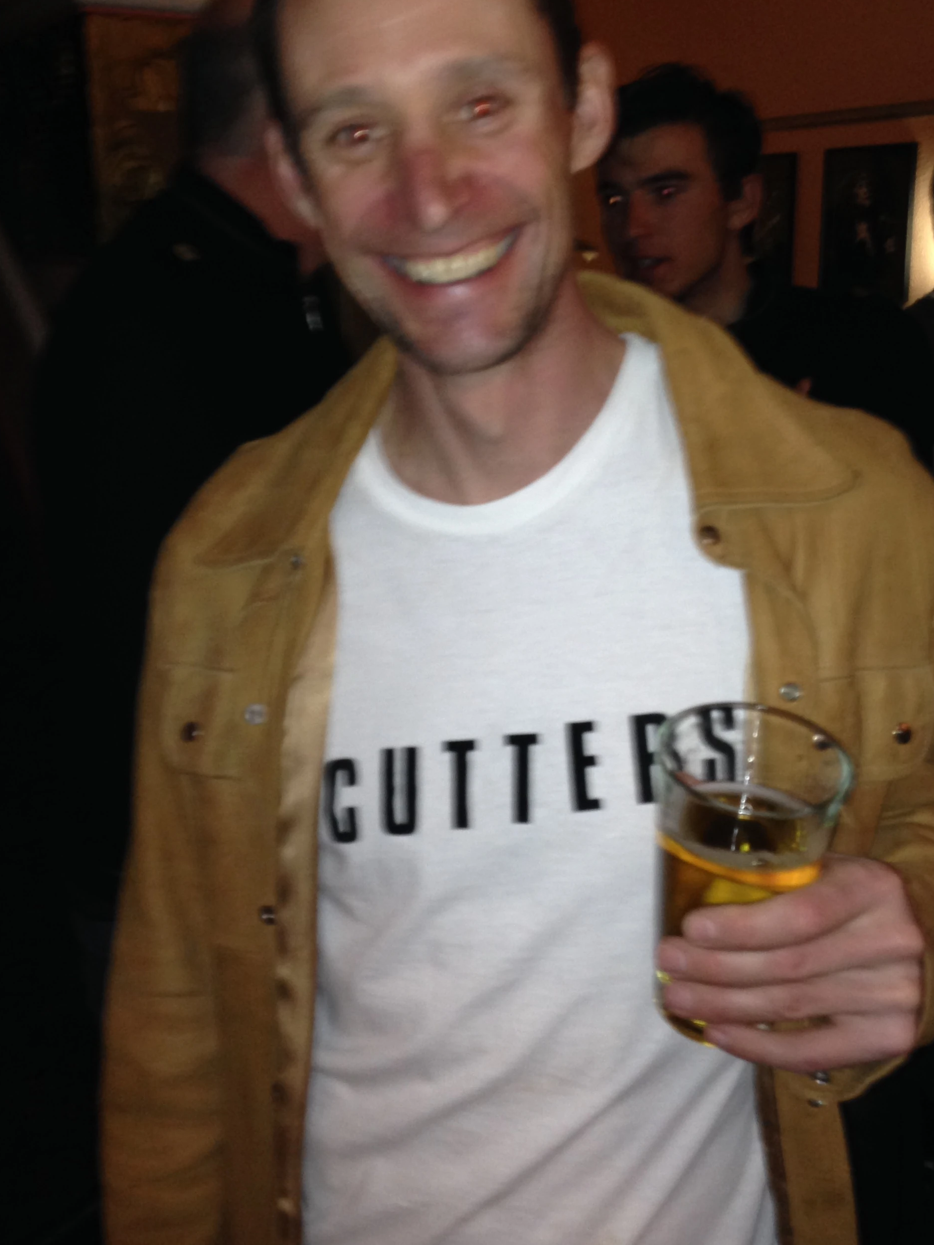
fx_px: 1547
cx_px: 486
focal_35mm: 43
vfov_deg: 43.7
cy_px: 531
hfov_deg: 33.6
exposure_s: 1/16
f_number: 2.4
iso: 125
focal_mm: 4.12
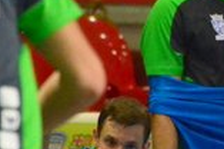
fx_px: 11401
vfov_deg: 0.7
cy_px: 176
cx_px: 421
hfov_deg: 1.1
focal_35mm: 1836
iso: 6400
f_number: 6.3
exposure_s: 1/400
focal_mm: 240
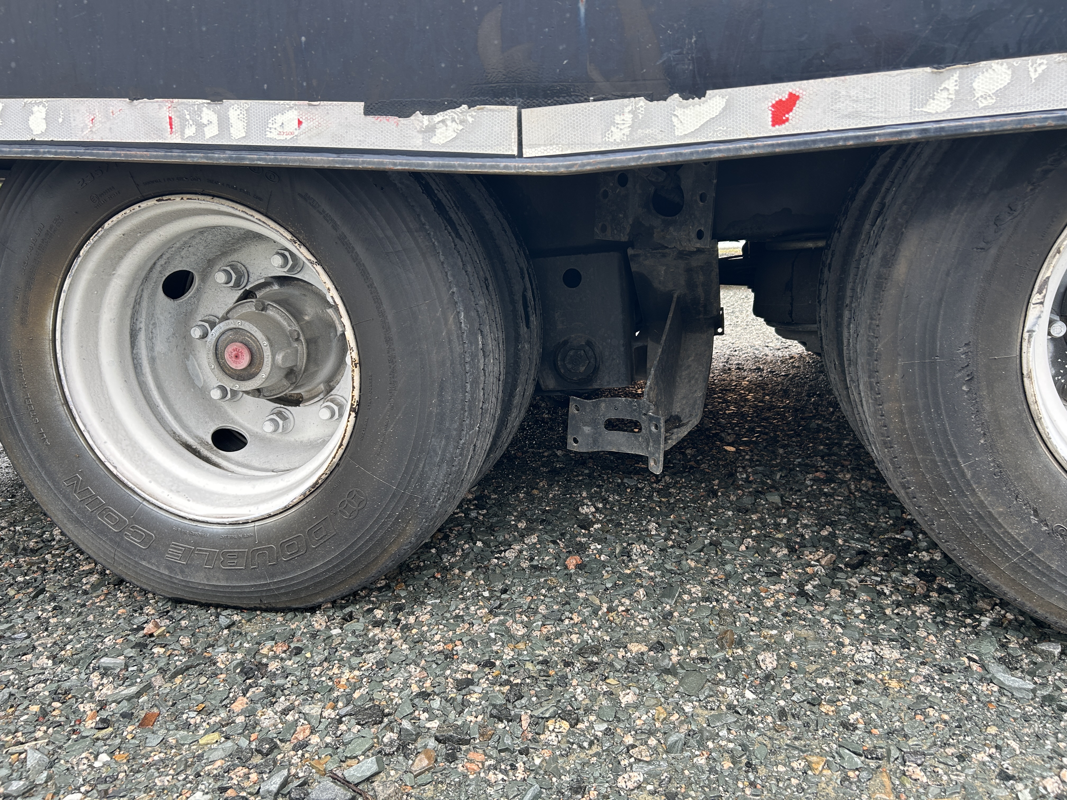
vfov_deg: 53.1
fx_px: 801
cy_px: 400
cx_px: 534
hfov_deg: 67.3
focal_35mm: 26
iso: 50
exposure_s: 1/709
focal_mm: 5.7
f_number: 1.5
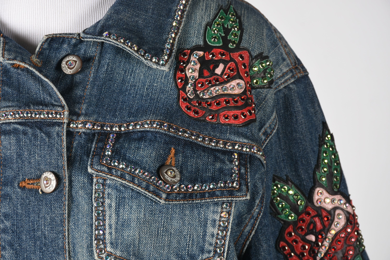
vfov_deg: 9.6
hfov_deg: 14.4
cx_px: 195
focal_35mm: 142
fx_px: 1545
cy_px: 130
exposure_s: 1/125
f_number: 10
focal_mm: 95
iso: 200
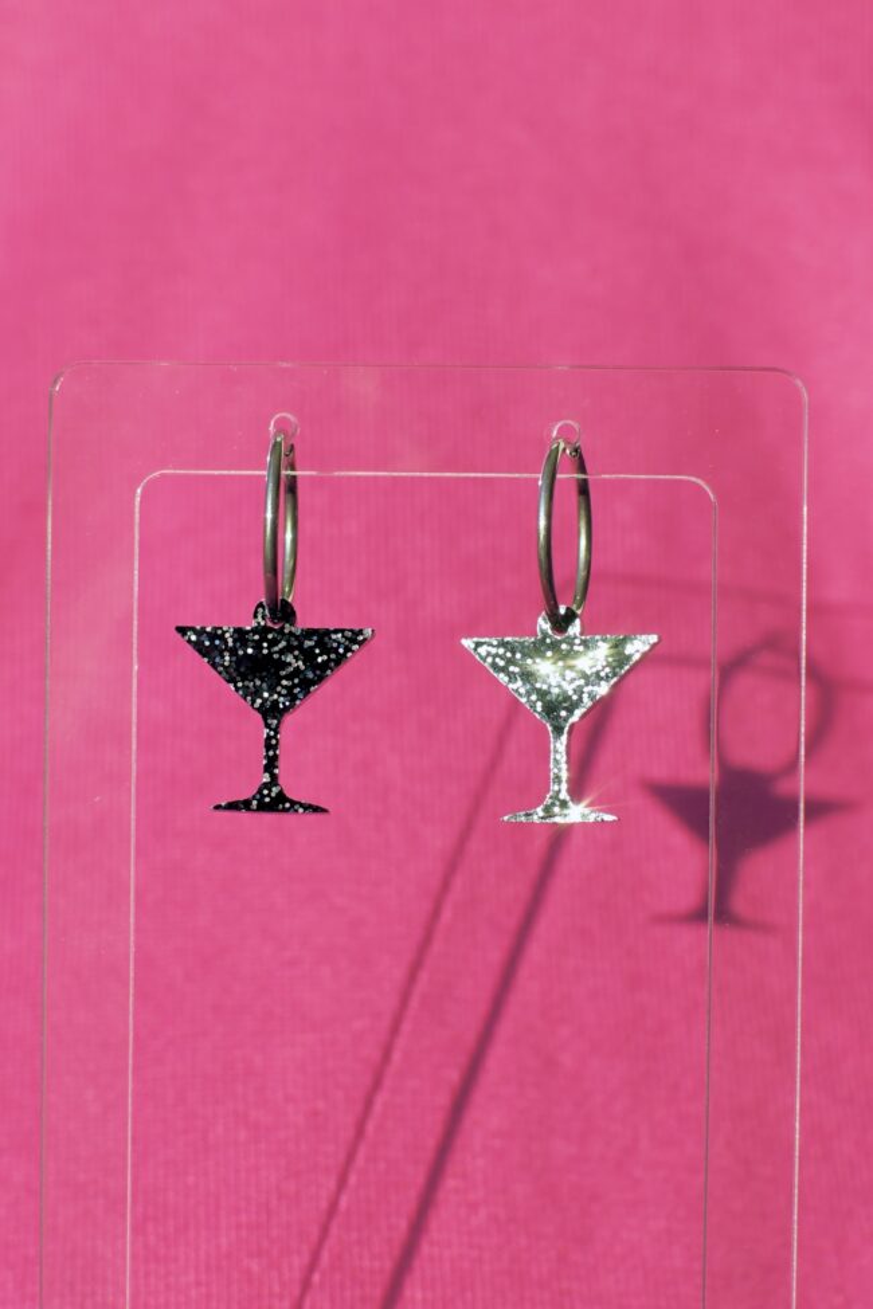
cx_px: 436
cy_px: 654
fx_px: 1891
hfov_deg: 26.0
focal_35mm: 52
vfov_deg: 38.2
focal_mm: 35
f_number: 5
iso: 500
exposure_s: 1/1000
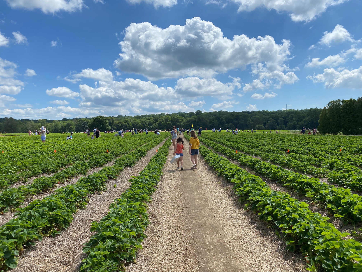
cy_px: 136
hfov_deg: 67.3
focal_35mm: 26
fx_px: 272
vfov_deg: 53.1
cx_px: 181
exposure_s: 1/4608
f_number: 1.8
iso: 32
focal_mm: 4.25
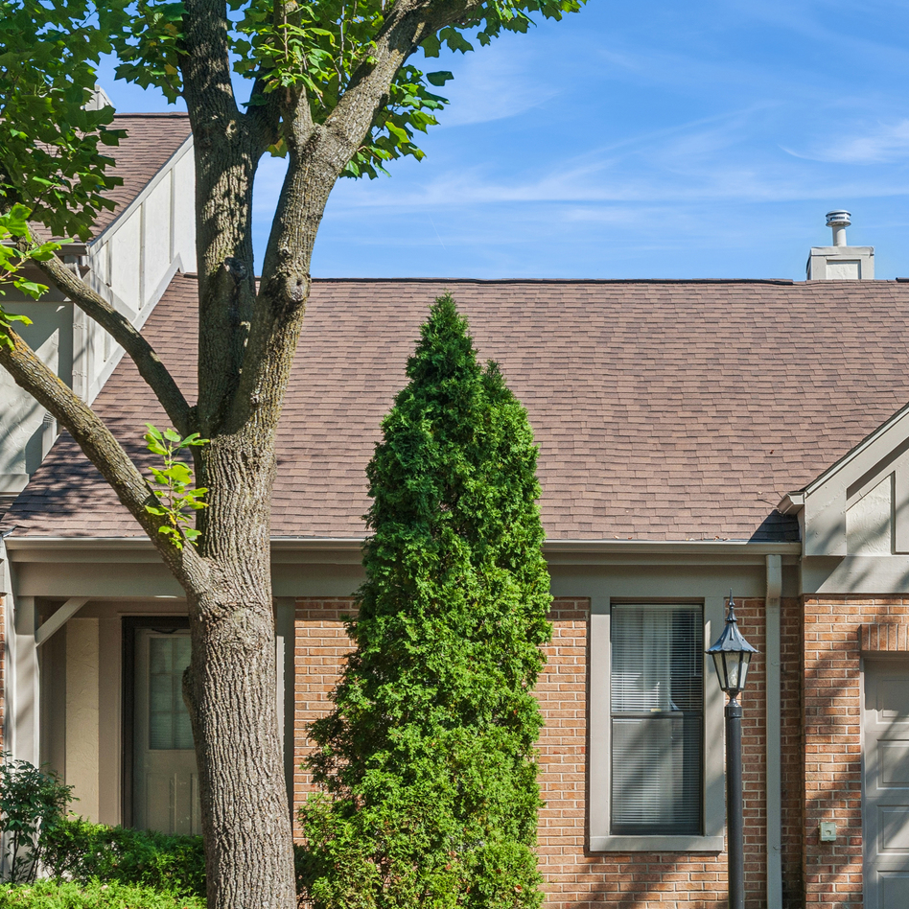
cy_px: 498
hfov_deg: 26.6
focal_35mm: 64
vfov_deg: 26.9
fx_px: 1901
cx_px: 655
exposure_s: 1/500
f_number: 8
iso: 320
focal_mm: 44
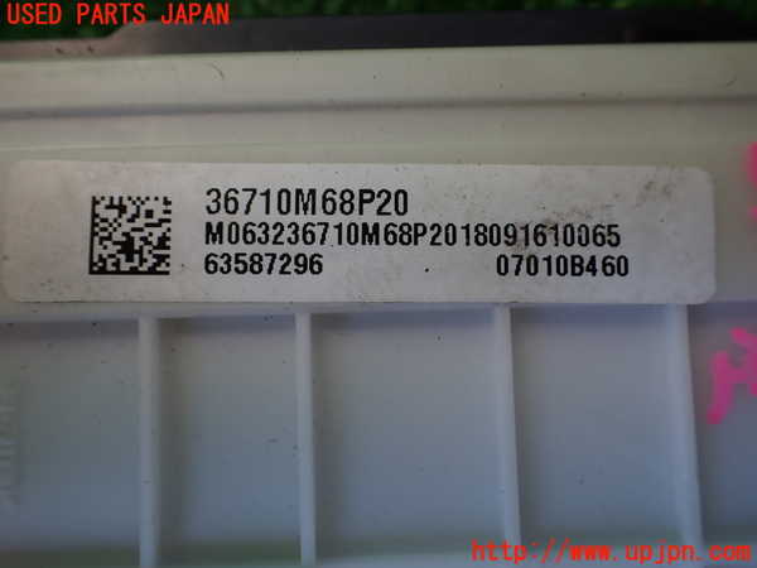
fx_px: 656
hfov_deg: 60.0
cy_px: 284
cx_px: 378
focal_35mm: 30
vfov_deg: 46.8
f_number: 2.3
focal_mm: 5.4
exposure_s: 1/125
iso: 125
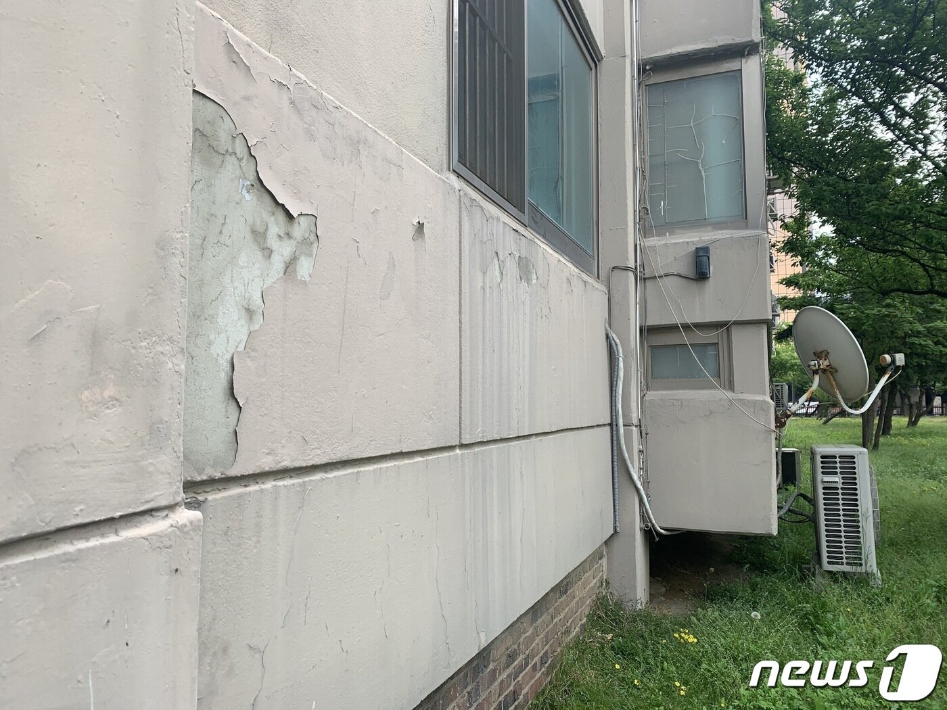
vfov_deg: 53.1
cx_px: 474
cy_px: 355
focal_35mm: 26
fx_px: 711
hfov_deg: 67.3
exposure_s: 1/543
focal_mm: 4.25
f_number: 1.8
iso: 25
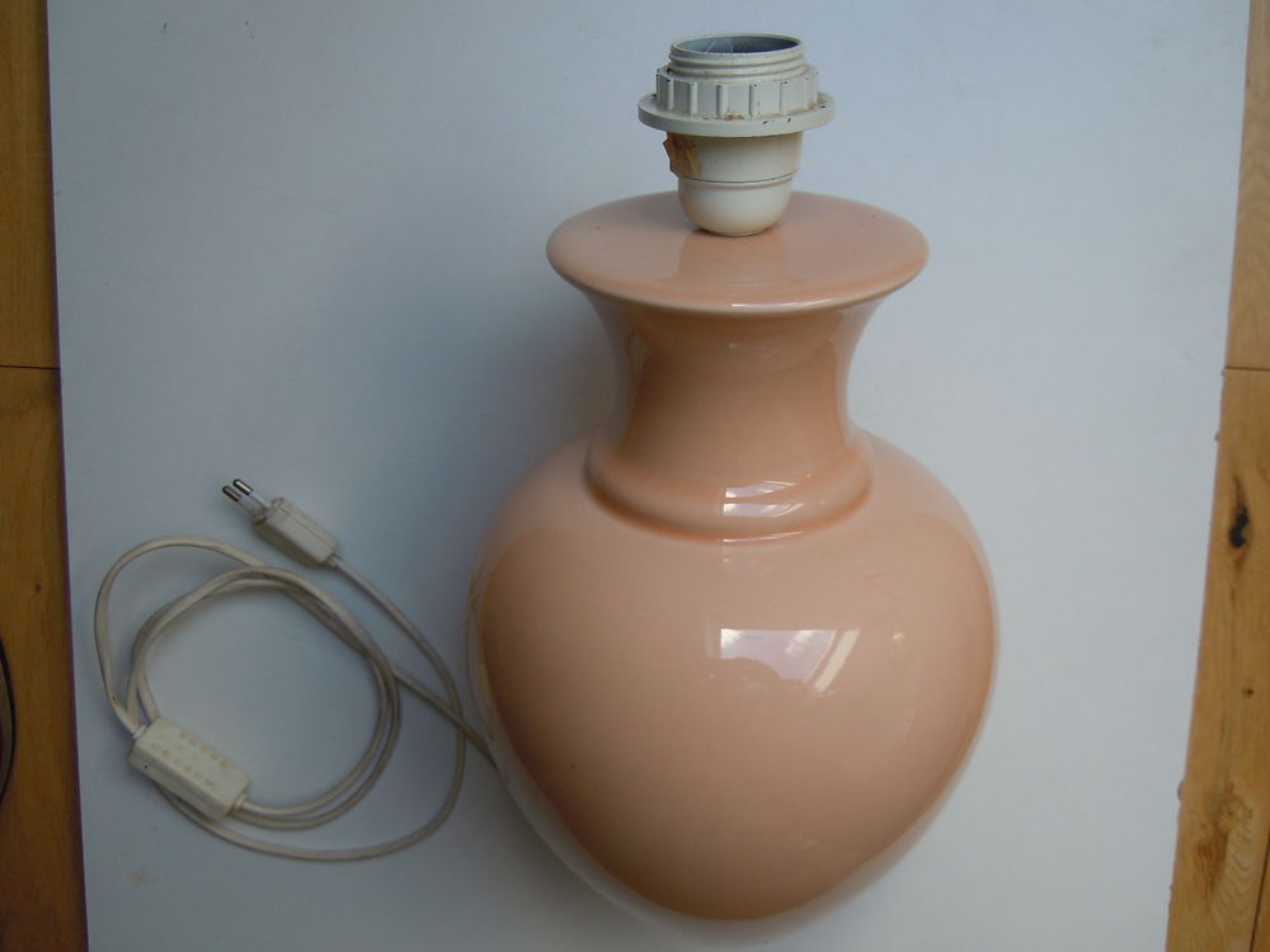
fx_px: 1101
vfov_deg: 46.8
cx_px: 635
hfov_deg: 60.0
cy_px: 476
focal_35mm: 30
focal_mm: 5.4
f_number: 3.5
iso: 125
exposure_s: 1/60
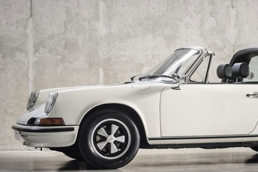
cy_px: 69
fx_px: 1039
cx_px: 200
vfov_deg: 9.5
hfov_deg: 14.1
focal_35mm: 145
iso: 50
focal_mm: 85
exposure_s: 1/2
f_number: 8
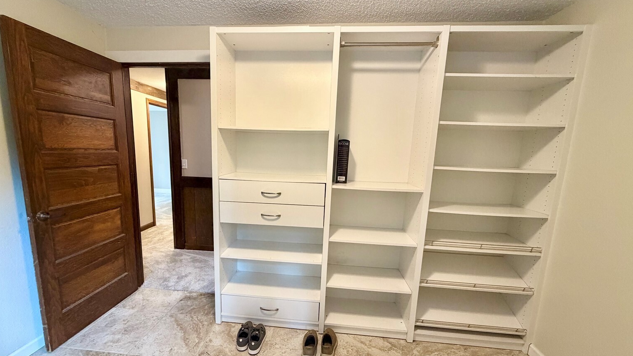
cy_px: 194
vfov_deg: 67.0
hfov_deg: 99.3
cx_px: 303
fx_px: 269
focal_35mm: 16
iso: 500
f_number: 2.2
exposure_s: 1/60
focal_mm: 2.22
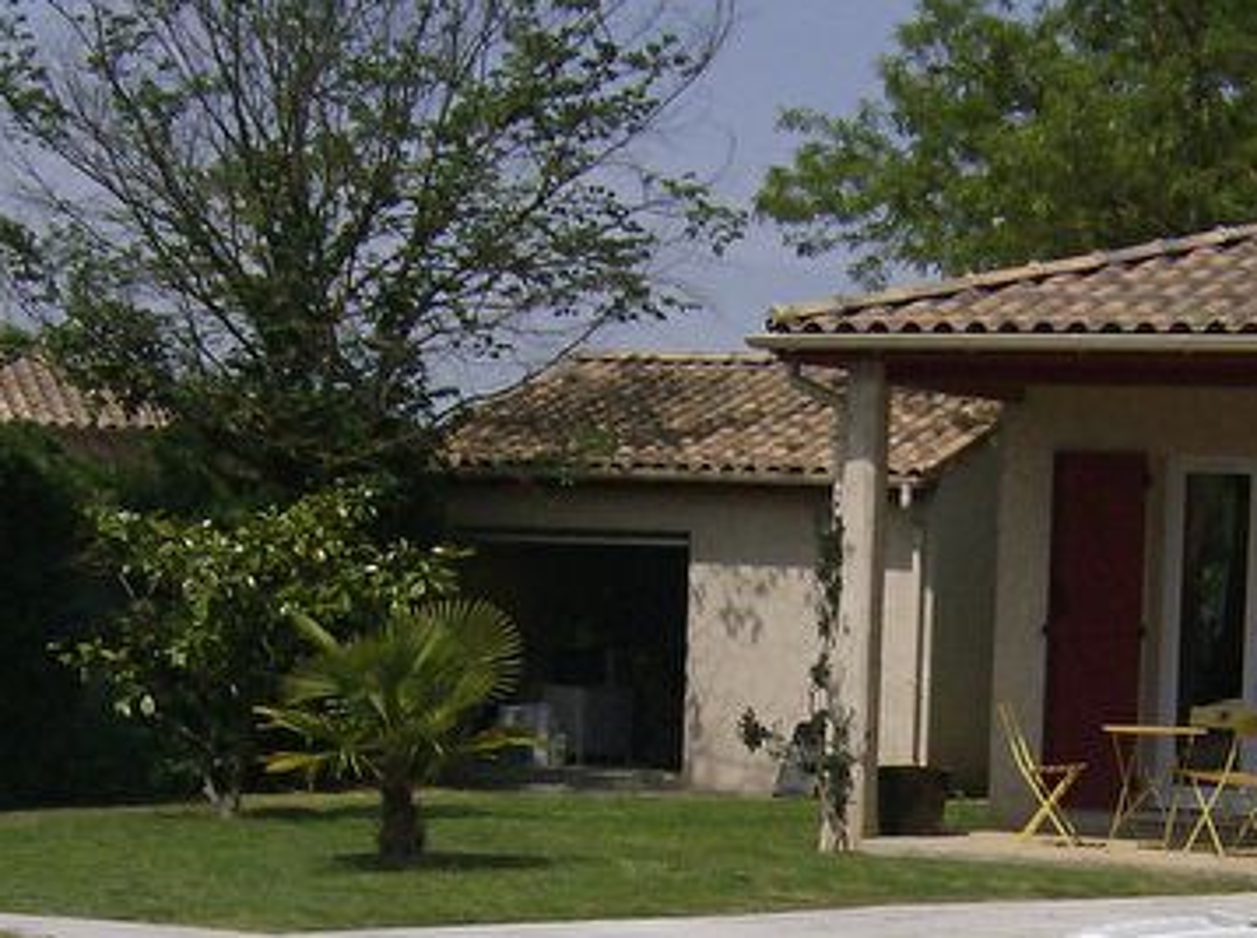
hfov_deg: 19.1
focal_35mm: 103
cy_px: 775
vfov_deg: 14.2
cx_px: 772
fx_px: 3733
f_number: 4.7
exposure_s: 1/2000
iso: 100
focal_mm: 6
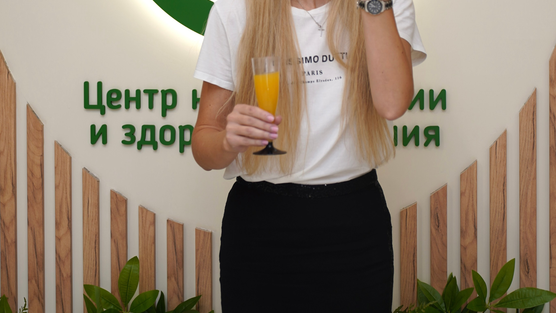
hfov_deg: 25.9
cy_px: 31
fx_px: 1209
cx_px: 278
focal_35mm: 82
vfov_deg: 14.6
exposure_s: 1/125
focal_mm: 52
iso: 100
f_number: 2.8
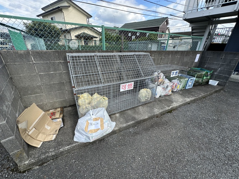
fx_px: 97
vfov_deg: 85.7
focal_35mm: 14
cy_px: 90
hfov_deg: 102.1
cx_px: 120
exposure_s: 1/662
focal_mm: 2.22
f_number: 2.2
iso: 40
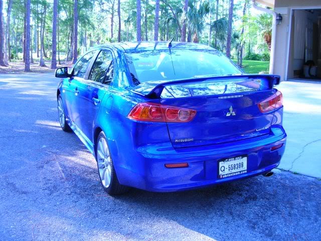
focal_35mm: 36
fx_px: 334
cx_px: 160
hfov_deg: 51.4
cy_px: 120
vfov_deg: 39.6
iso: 50
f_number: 2.7
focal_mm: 6
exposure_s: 1/52.3
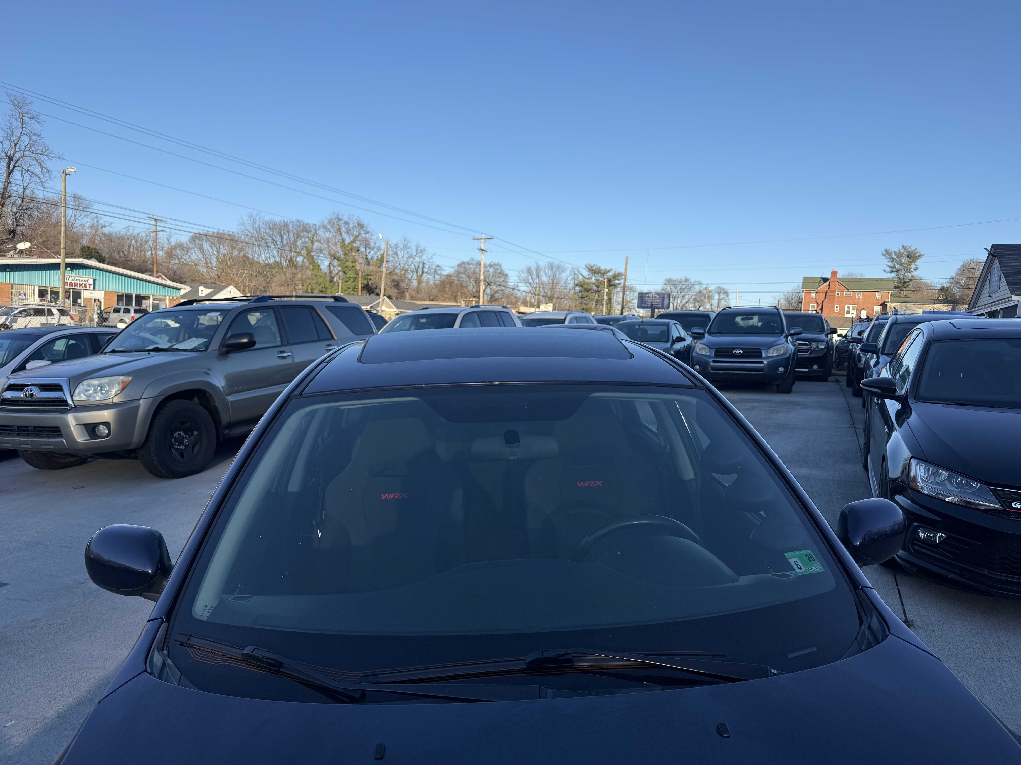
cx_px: 510
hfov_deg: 71.6
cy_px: 382
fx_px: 708
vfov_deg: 56.8
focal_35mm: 24
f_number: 1.78
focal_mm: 6.76
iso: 80
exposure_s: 1/2801
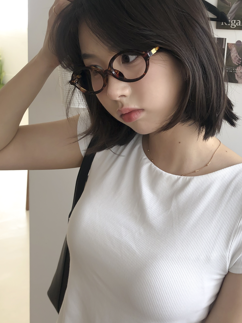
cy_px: 99
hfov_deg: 32.1
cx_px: 189
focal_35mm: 44
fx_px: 410
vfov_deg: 42.2
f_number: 1.8
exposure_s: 1/120
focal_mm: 4
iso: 25
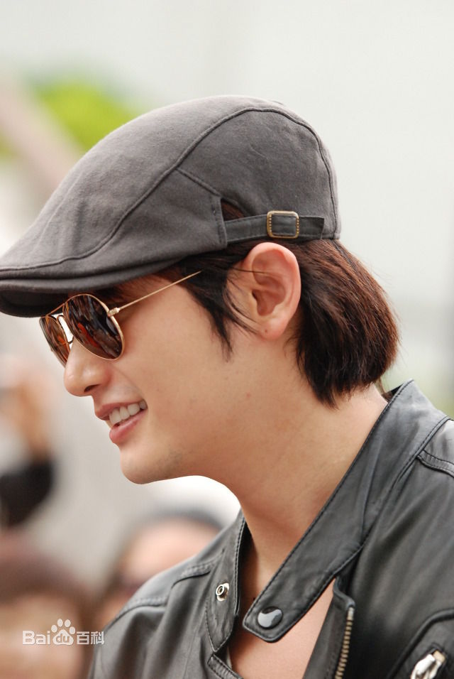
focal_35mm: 210
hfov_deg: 6.6
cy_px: 340
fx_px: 3961
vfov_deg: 9.8
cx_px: 227
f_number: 2.8
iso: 1000
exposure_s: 1/400
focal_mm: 140
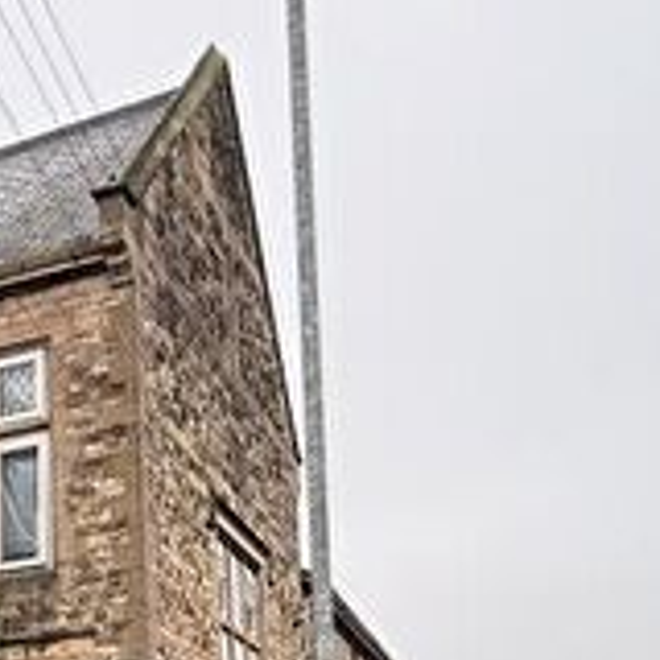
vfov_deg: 27.8
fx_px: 1165
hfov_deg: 29.3
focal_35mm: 54
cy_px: 786
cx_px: -21
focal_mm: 2.22
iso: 125
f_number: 2.2
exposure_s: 1/99
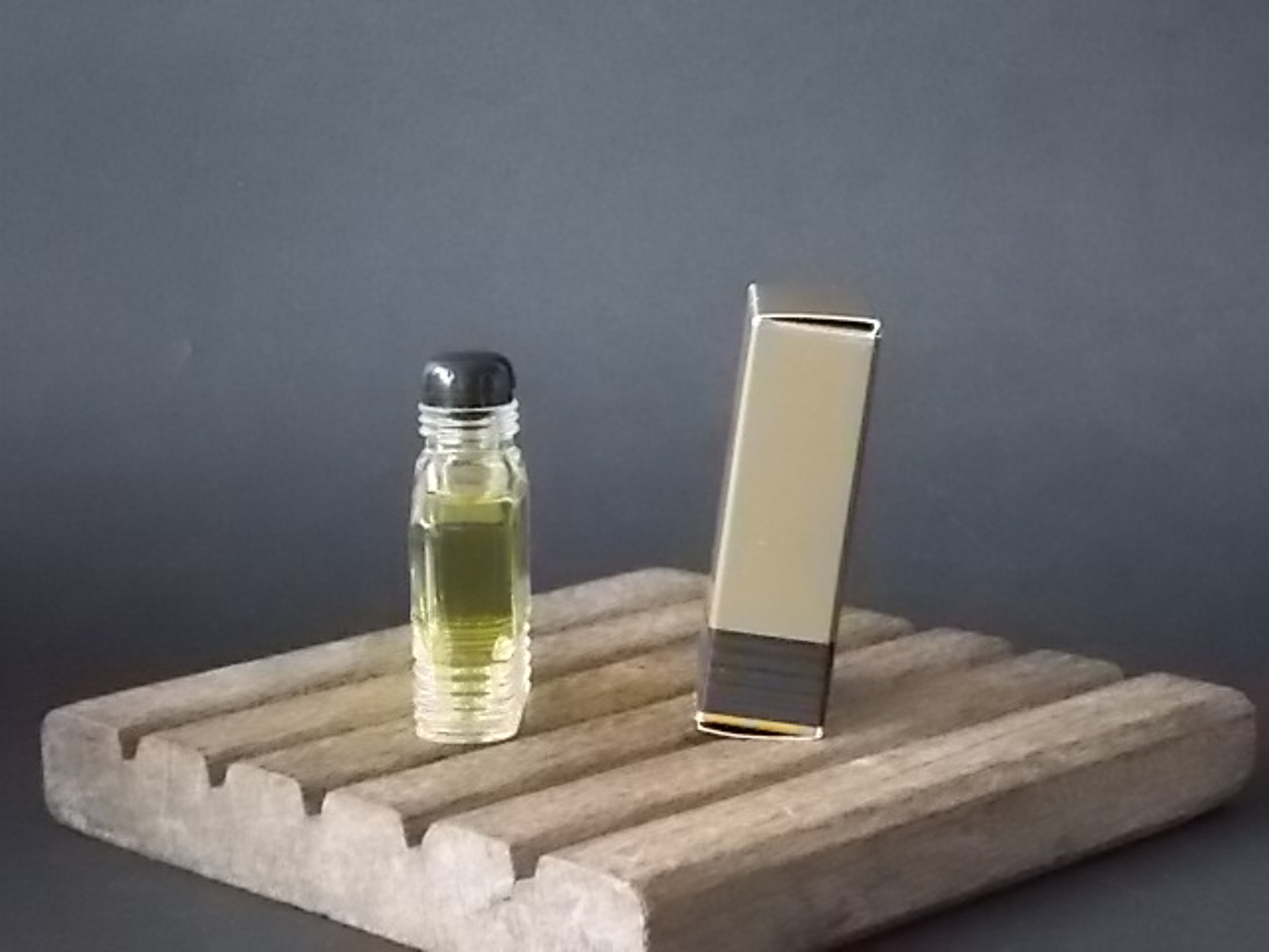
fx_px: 3153
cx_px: 634
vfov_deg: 17.2
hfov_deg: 22.8
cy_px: 476
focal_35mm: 86
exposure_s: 1/30
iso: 800
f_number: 6.3
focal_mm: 15.4
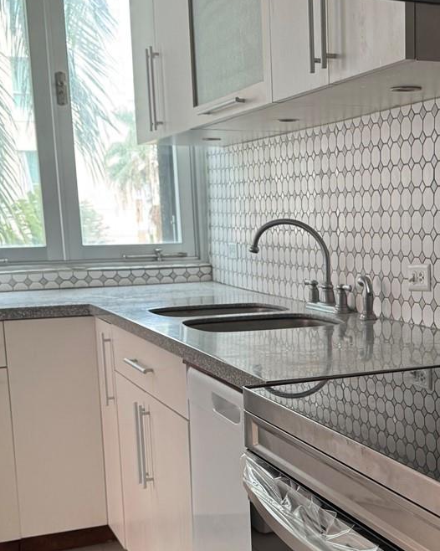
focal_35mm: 57
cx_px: 346
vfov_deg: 32.5
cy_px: 398
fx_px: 928
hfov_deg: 26.2
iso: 200
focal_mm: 6.76
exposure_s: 1/76
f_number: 1.78
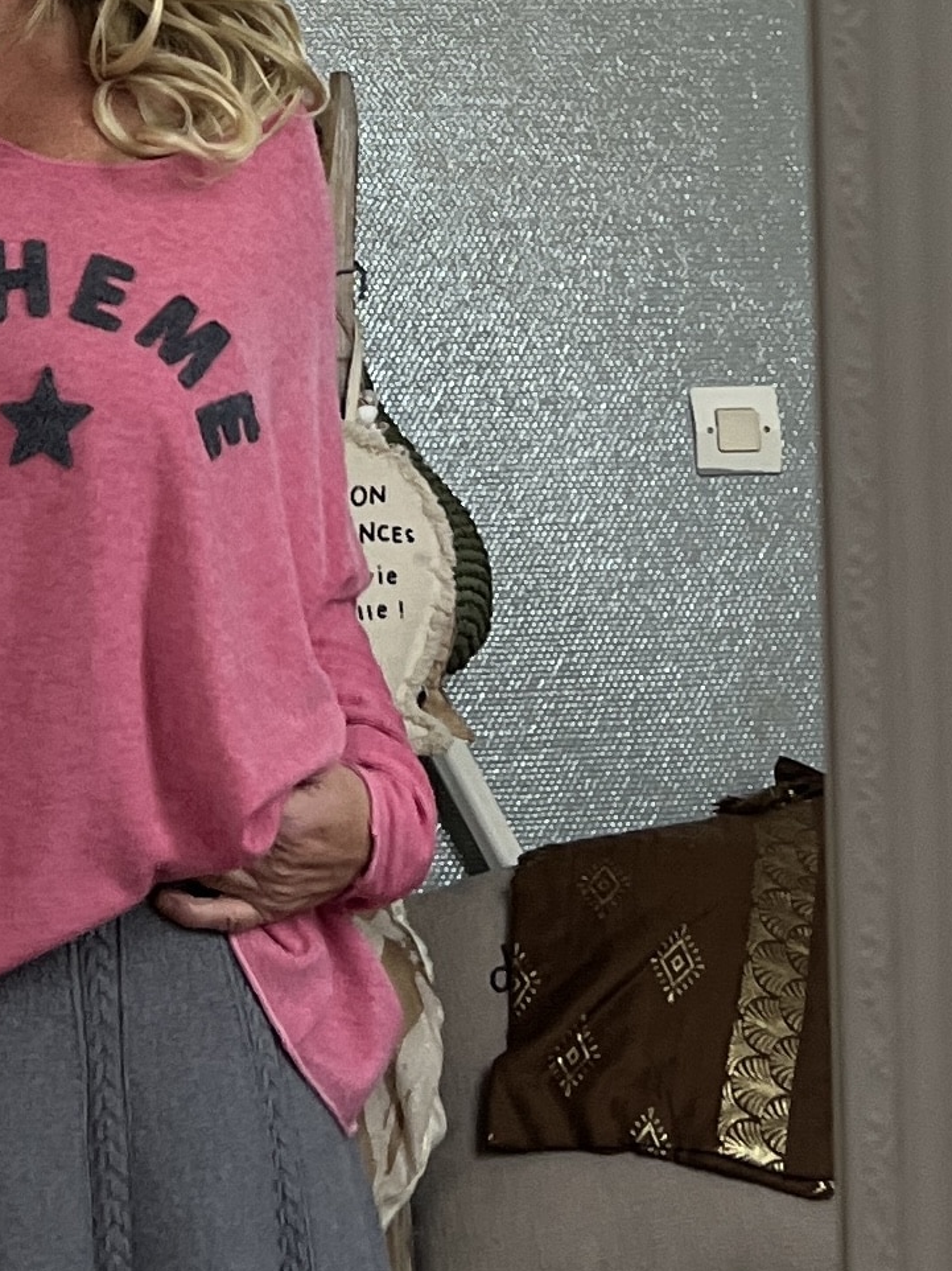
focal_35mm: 55
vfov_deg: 34.8
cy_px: 518
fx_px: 2018
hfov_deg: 25.3
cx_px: 3
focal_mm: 5.7
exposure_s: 1/60
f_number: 1.5
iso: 200
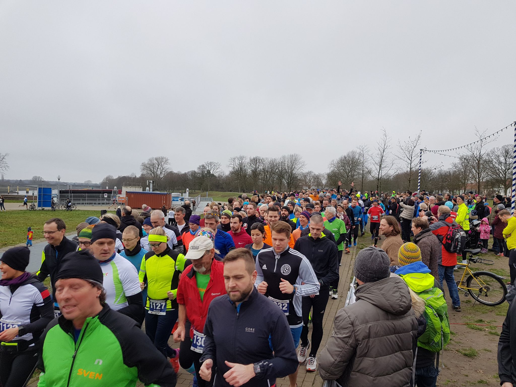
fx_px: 388
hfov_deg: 67.3
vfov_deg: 53.1
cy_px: 194
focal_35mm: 26
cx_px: 258
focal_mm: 4.2
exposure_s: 1/411
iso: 40
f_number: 1.7
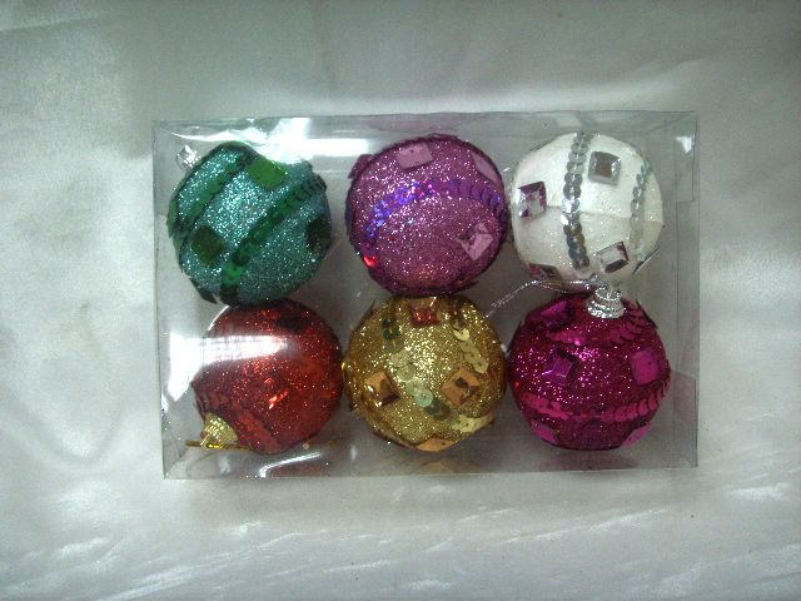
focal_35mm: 39
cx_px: 400
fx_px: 902
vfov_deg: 36.8
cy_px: 300
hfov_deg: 47.9
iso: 110
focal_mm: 6.6
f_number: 3.5
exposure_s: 1/45
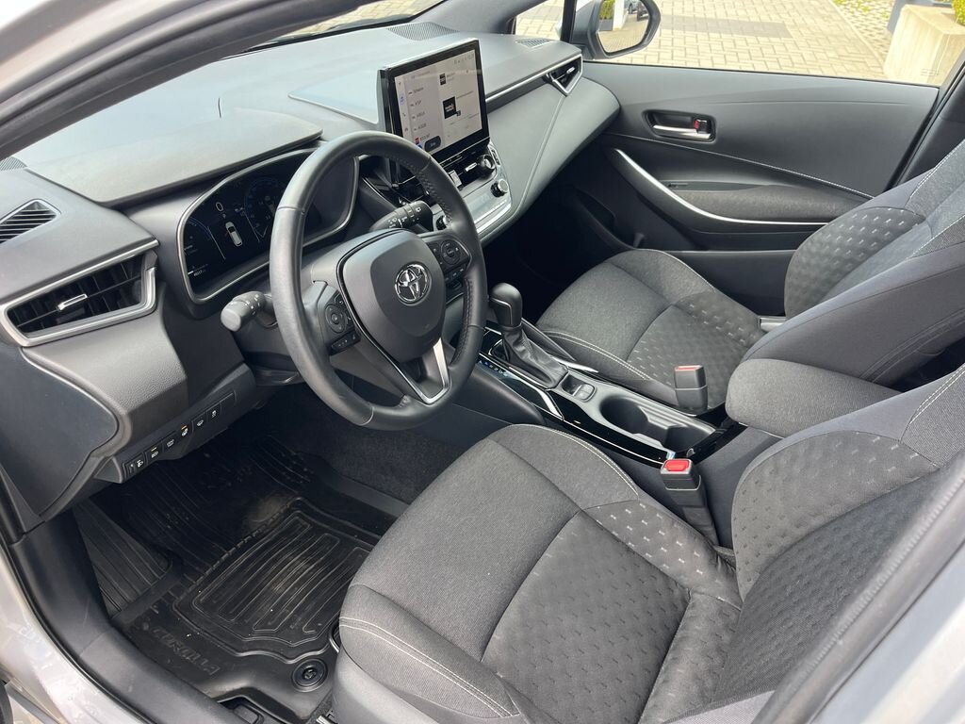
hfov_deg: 67.3
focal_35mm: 26
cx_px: 482
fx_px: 725
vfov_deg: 53.1
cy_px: 362
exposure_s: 1/171
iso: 64
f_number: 1.6
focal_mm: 5.1
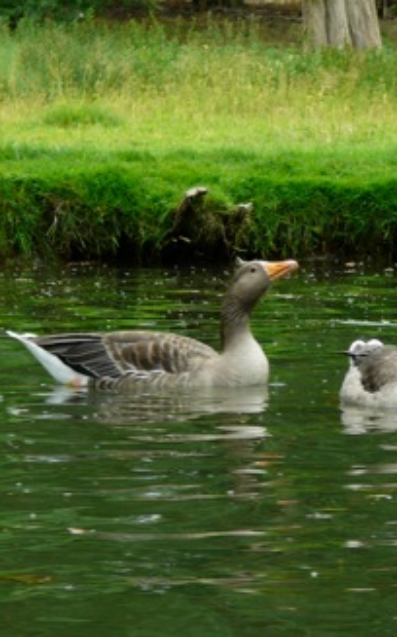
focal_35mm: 291
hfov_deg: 4.5
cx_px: 282
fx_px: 5044
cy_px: 319
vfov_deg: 7.2
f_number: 4.1
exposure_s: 1/80
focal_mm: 30.3
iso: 80
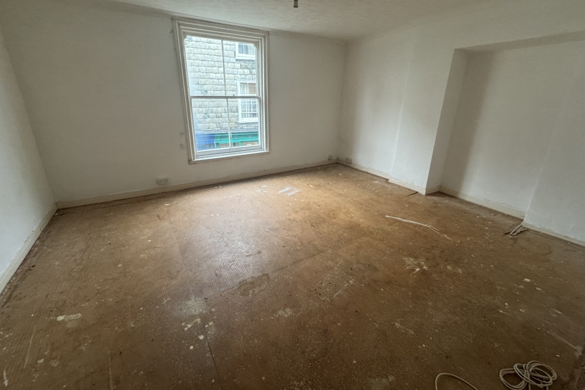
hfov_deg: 100.4
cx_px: 288
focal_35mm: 15
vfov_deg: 77.1
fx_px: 244
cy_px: 173
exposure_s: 1/99
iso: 320
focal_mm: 2.22
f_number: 2.2
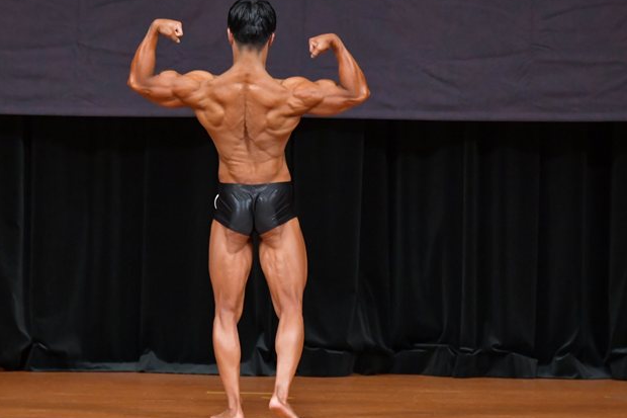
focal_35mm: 356
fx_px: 6198
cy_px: 214
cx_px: 276
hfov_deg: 5.8
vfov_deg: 3.9
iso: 5000
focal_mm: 190
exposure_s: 1/400
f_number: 5.6
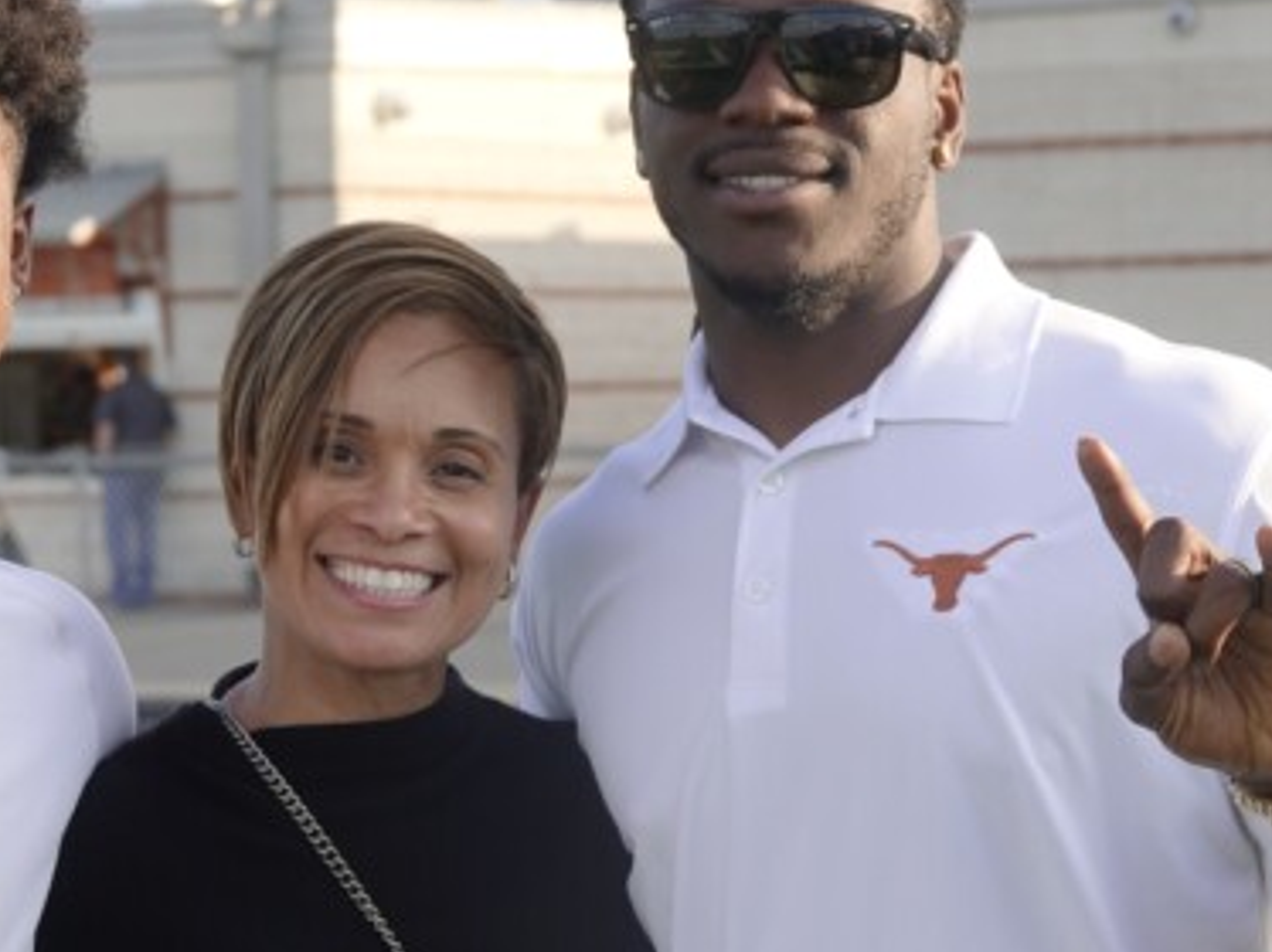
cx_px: 401
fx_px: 6022
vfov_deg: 9.0
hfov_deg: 12.0
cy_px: 507
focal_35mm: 164
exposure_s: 1/320
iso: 100
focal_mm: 31.33
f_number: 3.5
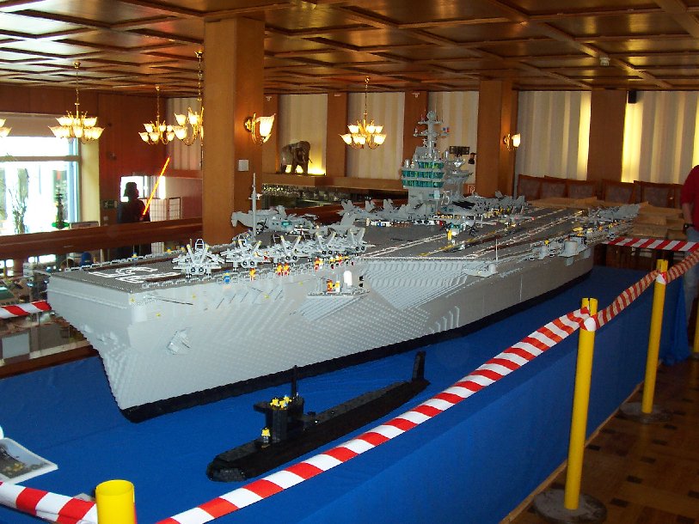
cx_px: 350
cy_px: 262
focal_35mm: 37
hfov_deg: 50.1
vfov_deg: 38.7
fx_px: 747
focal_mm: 5.6
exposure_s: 1/60
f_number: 2.8
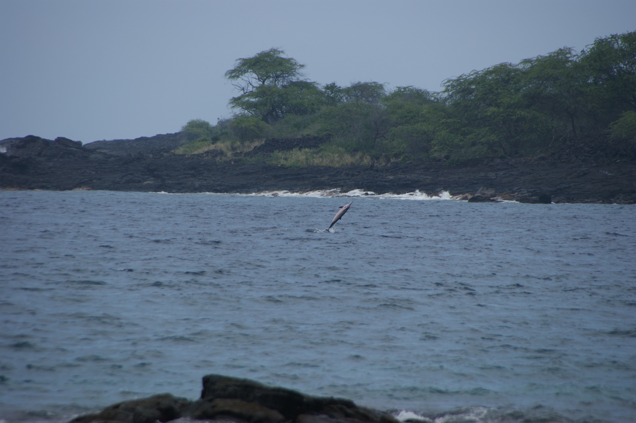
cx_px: 318
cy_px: 212
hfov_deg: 5.5
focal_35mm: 375
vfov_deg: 3.7
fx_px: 6619
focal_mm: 250
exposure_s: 1/500
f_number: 7.1
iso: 100
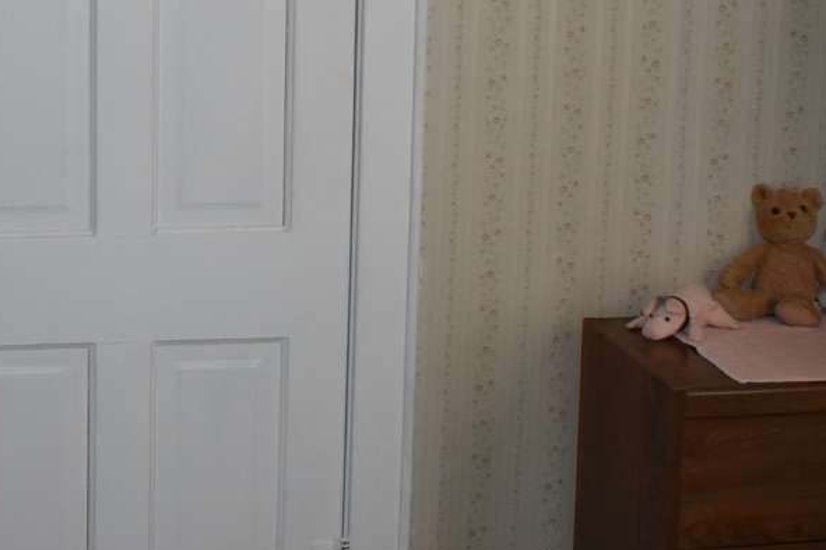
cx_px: 151
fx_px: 1698
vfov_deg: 18.1
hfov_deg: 26.8
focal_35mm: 74
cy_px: 60
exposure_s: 1/60
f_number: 3.5
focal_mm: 18
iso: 1400
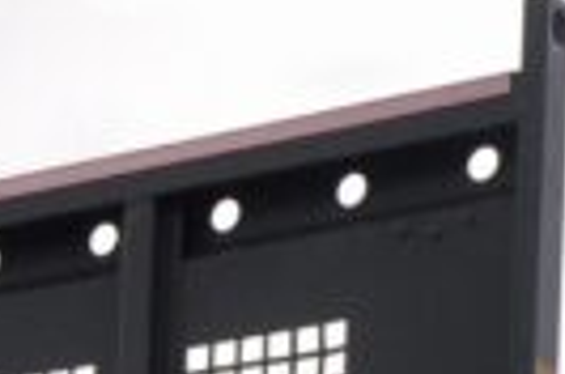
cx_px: -442
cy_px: 1326
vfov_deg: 4.3
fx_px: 4697
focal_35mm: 300
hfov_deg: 6.7
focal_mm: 26
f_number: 9
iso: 500
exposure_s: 1/320
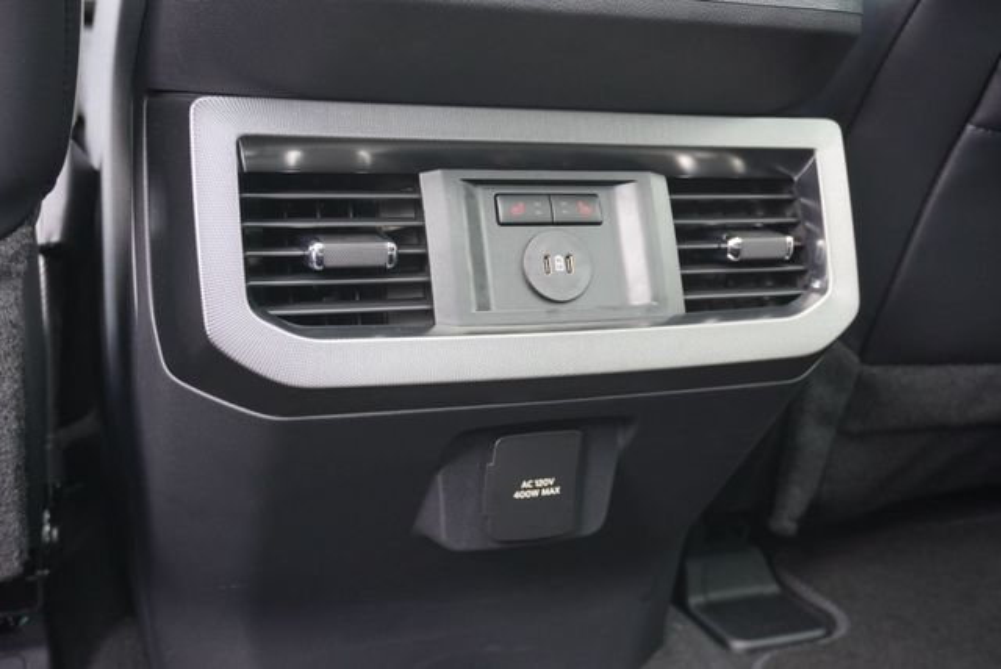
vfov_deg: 35.6
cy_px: 334
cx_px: 500
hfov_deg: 51.2
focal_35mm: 38
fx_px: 1044
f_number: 4.5
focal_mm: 25
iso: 1600
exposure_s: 1/160
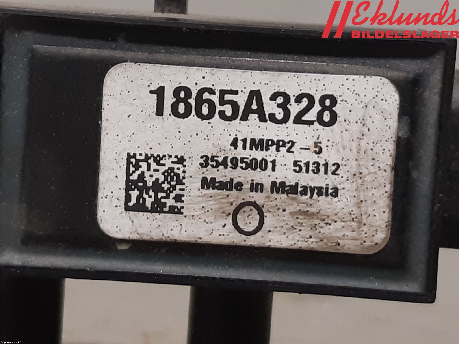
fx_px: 345
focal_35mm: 26
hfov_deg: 67.3
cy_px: 172
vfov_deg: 53.1
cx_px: 230
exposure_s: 1/50
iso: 125
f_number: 1.7
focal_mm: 3.93
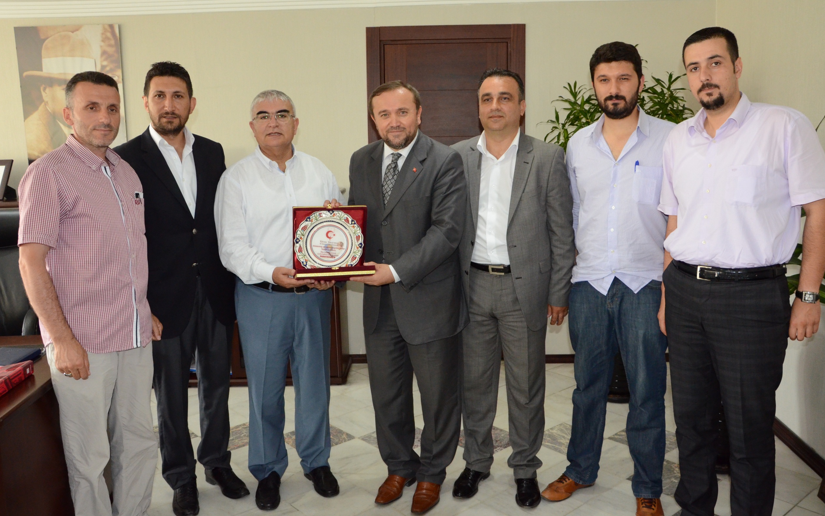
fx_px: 630
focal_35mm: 28
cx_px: 416
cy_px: 249
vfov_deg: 44.5
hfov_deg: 66.5
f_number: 6.3
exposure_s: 1/60
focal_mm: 18
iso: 2500
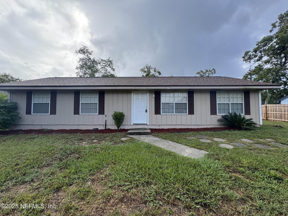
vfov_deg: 85.7
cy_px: 108
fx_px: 116
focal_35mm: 14
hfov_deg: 102.1
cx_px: 144
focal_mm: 2.22
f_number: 2.2
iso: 40
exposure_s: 1/403
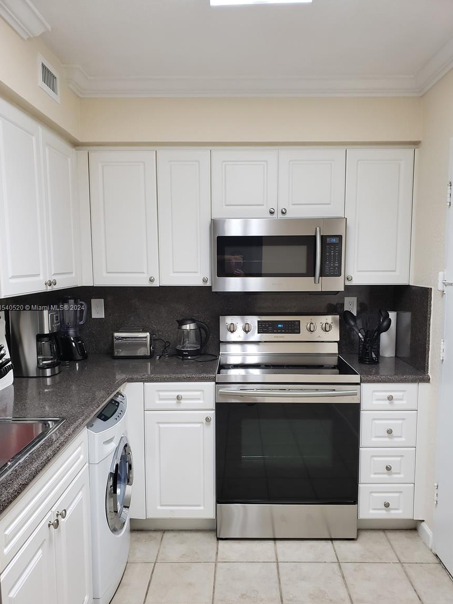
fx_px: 471
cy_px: 308
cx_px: 224
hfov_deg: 51.4
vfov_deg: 65.3
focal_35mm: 27
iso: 250
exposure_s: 1/17
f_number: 2.4
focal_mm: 4.3
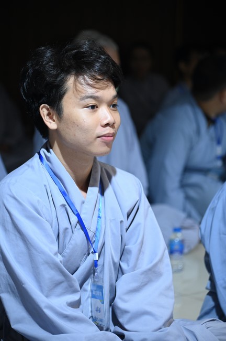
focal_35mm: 120
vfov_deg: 17.1
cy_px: 170
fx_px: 1132
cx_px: 113
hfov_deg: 11.4
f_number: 4
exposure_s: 1/125
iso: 2000
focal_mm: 120
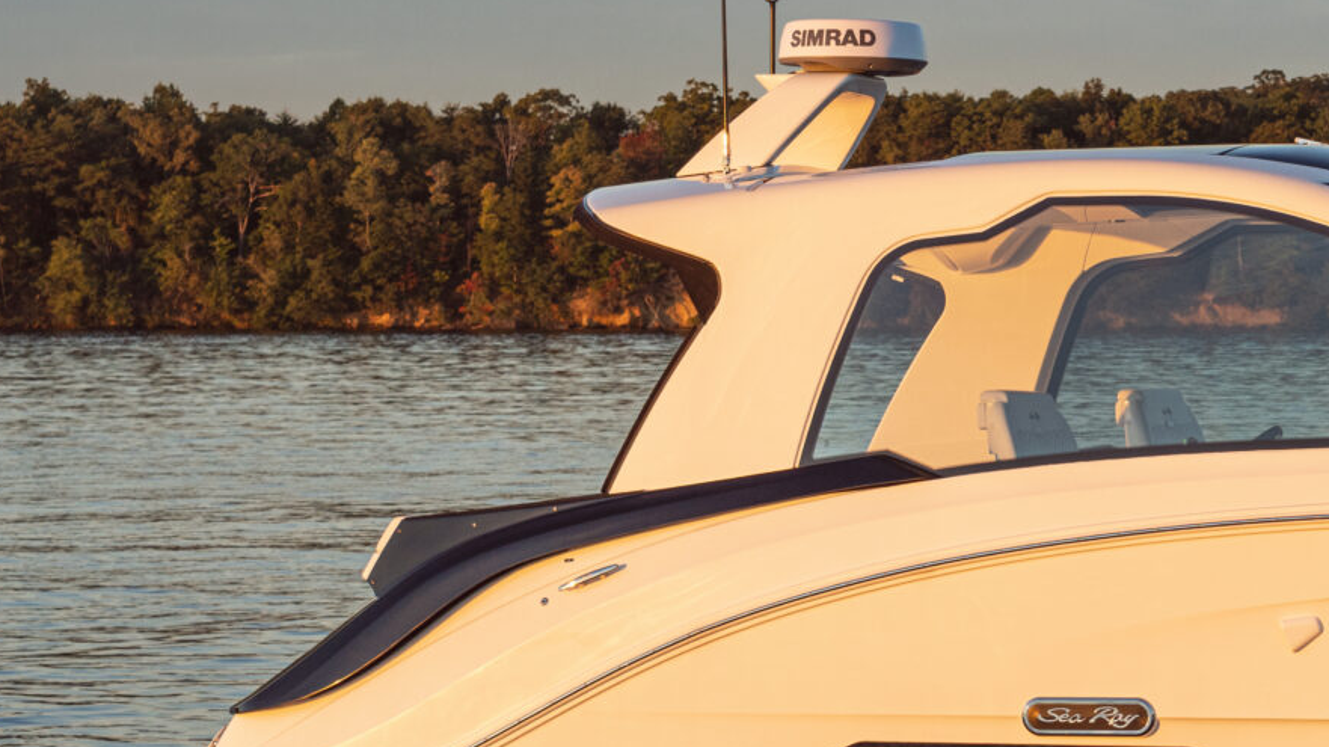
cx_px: 1427
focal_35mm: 134
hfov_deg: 15.6
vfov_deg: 9.0
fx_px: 4721
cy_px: 278
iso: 200
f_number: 5.6
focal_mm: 44
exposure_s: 1/320
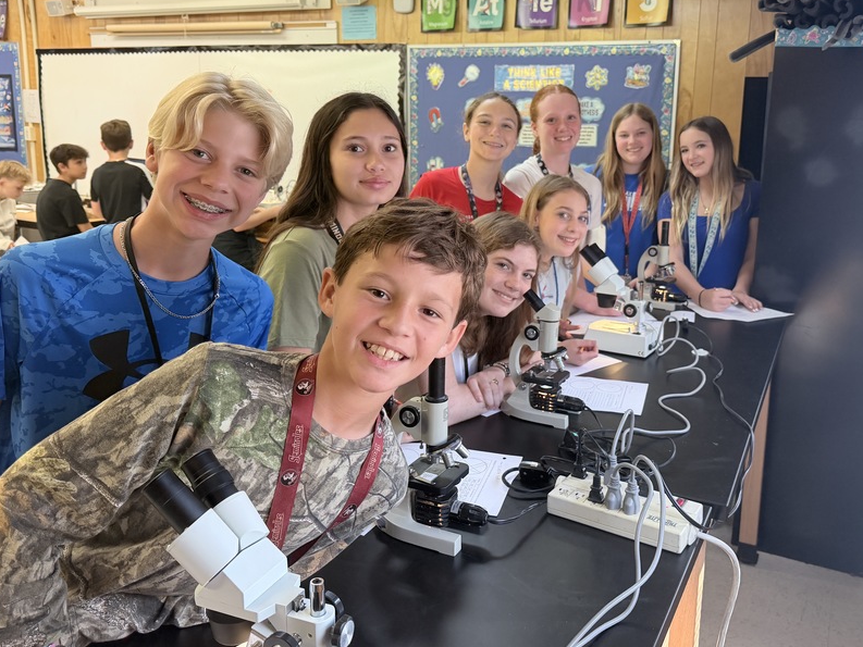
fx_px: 773
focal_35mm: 31
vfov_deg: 45.2
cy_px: 264
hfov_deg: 58.0
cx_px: 507
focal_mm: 6.76
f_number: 1.78
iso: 160
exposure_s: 1/125
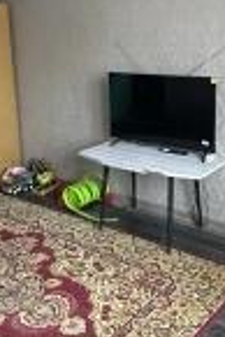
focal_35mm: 47
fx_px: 440
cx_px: 119
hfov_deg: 28.7
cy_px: 126
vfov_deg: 41.6
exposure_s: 1/60
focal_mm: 2.22
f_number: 2.2
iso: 800
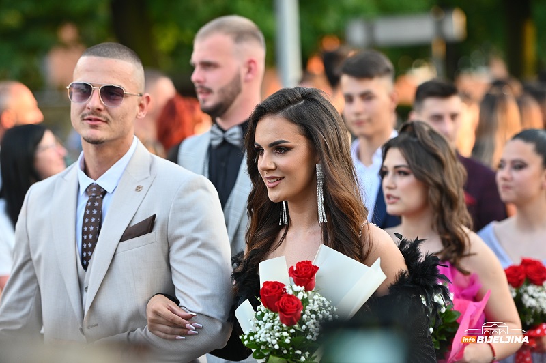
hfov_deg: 16.4
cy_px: 182
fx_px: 1894
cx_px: 273
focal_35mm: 125
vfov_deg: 10.9
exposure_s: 1/1000
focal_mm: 125
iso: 800
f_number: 2.8
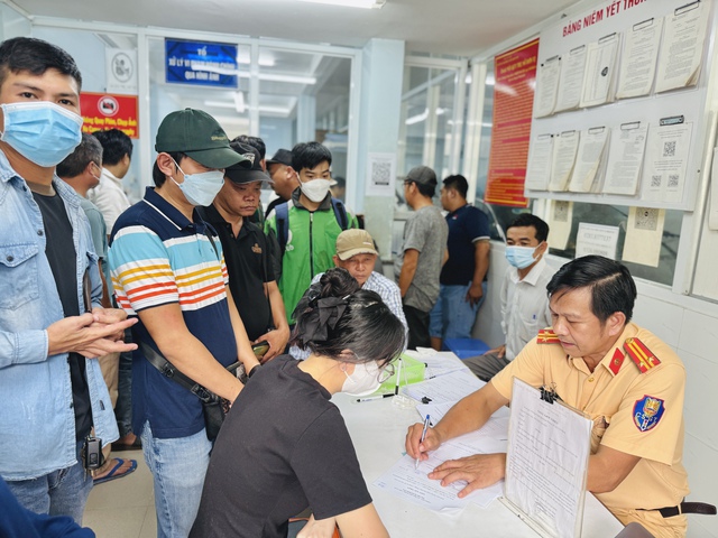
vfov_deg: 56.8
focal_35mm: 24
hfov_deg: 71.6
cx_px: 359
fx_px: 498
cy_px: 269
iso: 125
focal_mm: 6.76
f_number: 1.78
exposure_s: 1/121
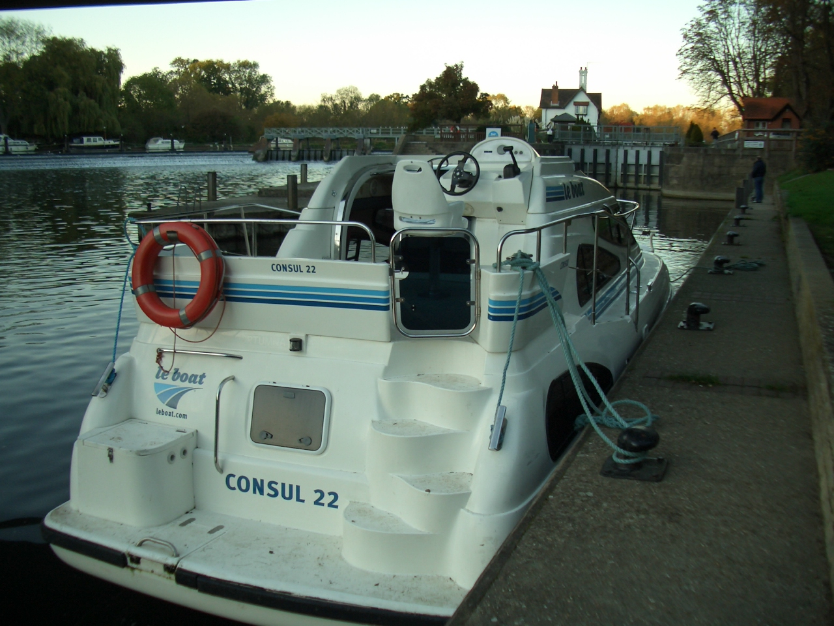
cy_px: 313
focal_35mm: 35
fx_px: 843
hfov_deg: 52.6
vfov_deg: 40.7
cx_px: 417
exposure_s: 1/200
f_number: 2.6
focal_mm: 5.8
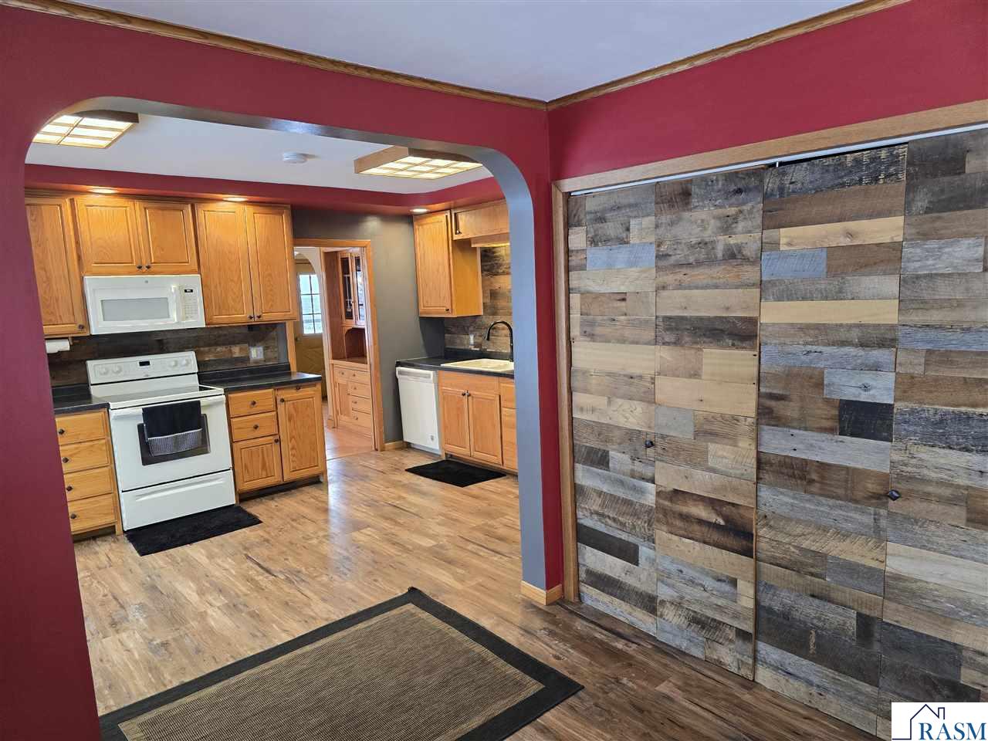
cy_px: 370
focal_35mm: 23
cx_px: 494
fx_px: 656
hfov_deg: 73.9
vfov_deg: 58.9
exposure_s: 1/120
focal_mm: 6.3
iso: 320
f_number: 1.7
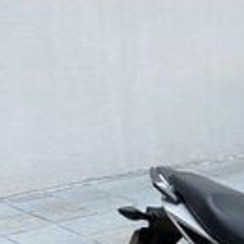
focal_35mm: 83
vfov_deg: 19.4
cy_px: 313
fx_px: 662
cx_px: 374
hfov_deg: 18.4
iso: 32
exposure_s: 1/4115
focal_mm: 4.25
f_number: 1.8
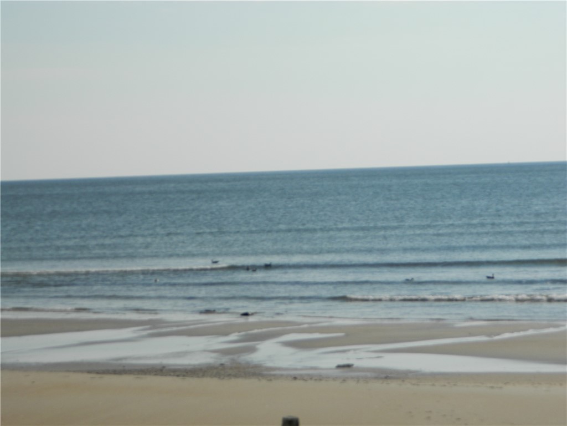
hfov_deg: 15.3
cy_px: 213
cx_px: 284
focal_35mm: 129
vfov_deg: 11.5
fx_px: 2113
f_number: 13.4
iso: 80
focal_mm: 23.2
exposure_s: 1/160
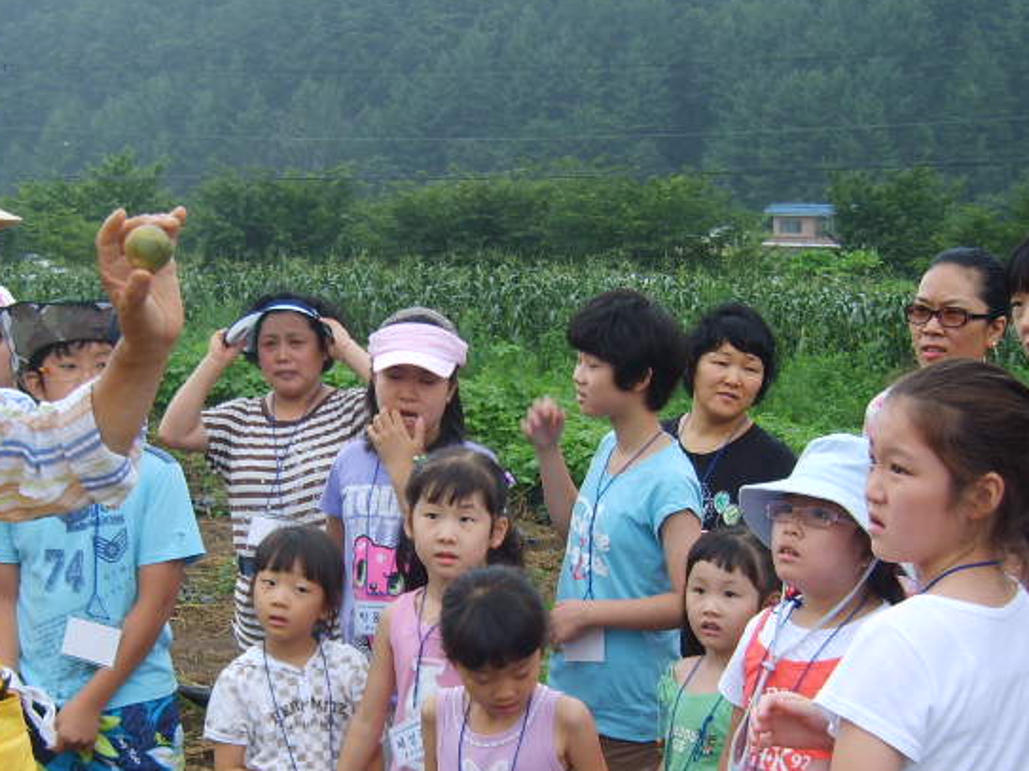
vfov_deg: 22.1
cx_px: 398
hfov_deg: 29.3
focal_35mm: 66
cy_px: 534
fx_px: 1961
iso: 50
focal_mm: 7.4
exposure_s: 1/125
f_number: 2.8
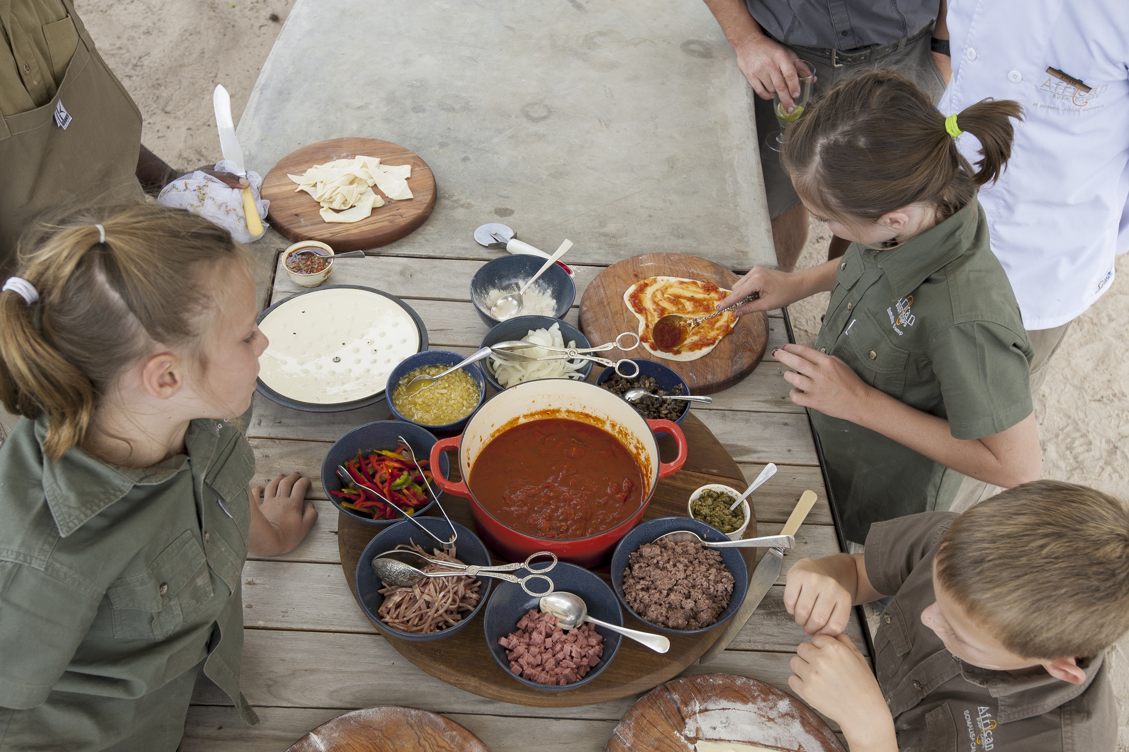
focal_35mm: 35
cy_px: 376
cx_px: 564
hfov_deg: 54.5
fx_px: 1097
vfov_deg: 37.8
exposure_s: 1/180
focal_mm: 35
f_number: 8
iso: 200
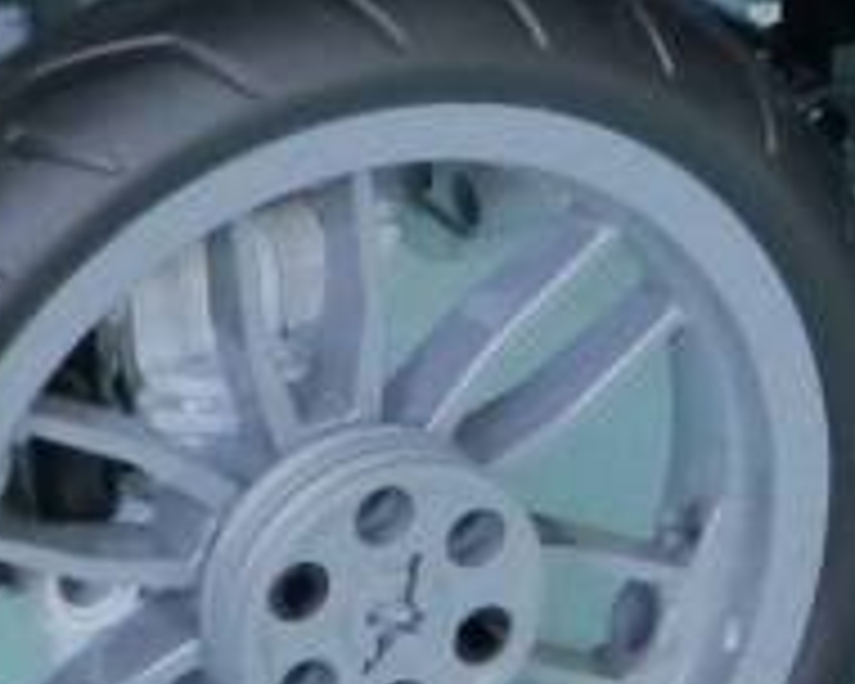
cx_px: 1512
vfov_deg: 4.9
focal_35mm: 309
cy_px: -729
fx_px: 7819
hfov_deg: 6.1
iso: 400
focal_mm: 8.5
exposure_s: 1/25
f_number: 4.2
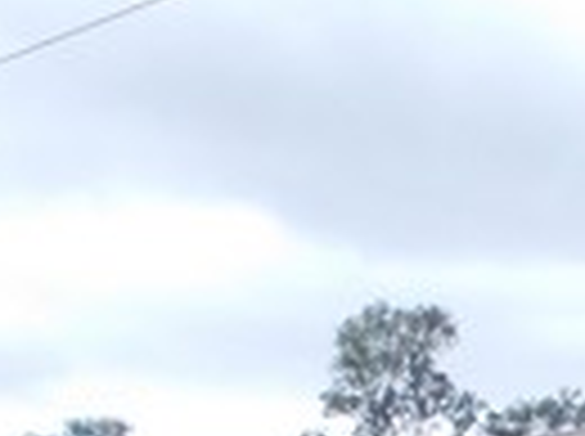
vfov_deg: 8.5
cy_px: 885
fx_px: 2783
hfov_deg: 11.8
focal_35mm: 165
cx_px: 688
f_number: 2.7
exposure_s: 1/500
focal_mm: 4
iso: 80
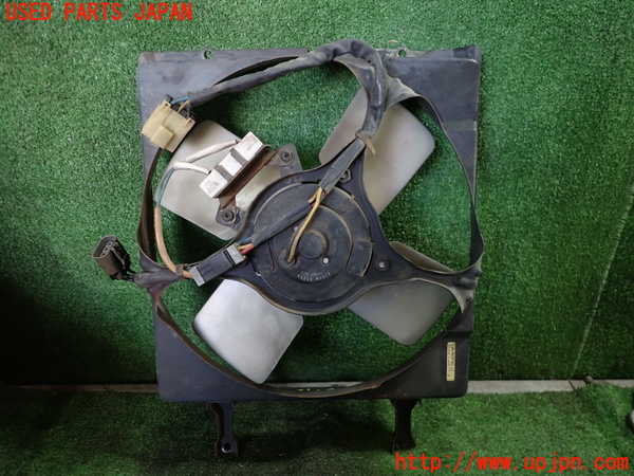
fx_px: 458
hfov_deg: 69.4
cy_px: 238
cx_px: 317
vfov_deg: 54.9
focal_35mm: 25
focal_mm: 4.5
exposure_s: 1/50
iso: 200
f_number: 2
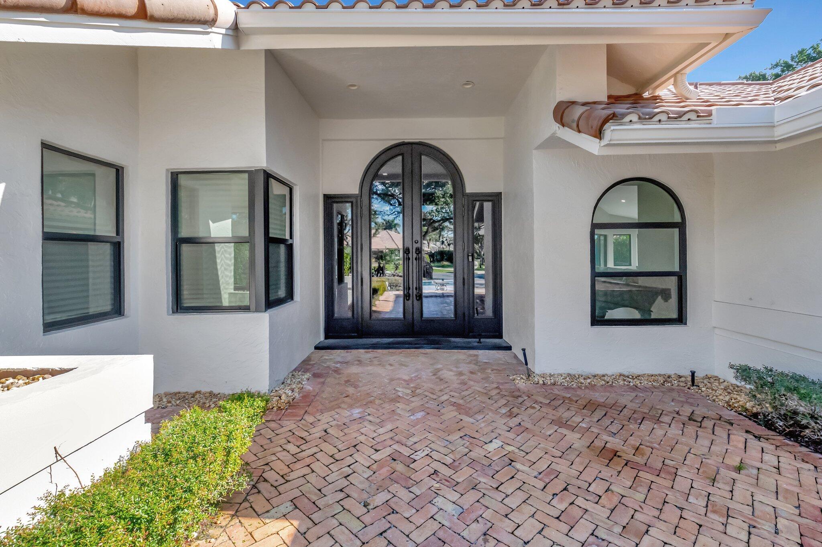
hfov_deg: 100.4
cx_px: 411
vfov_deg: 77.3
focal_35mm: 15
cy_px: 274
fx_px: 342
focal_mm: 10
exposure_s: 1/640
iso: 640
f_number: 8
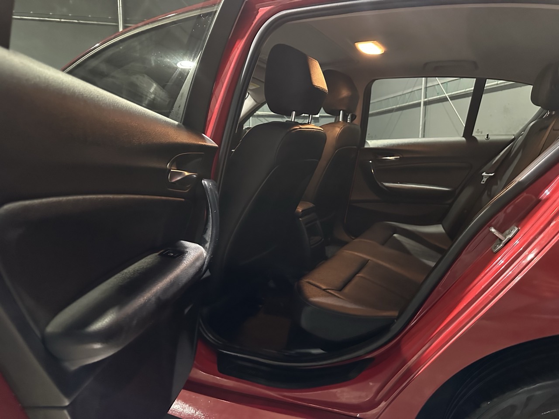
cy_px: 210
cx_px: 280
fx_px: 388
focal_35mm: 24
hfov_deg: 71.6
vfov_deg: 56.8
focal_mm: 6.86
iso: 1250
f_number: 1.78
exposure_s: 1/30
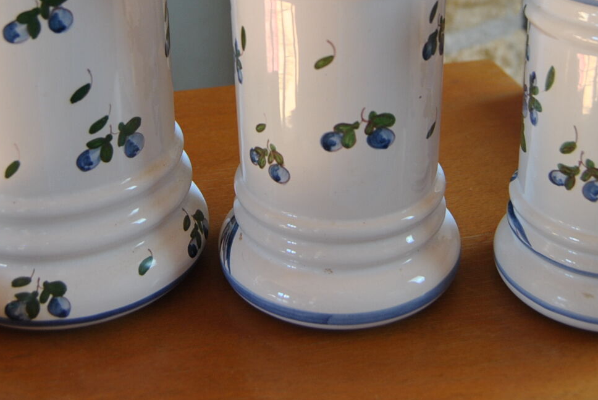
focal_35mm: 54
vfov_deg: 24.4
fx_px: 898
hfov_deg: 36.8
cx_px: 272
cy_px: 43
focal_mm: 18
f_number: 3.5
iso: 200
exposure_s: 1/40
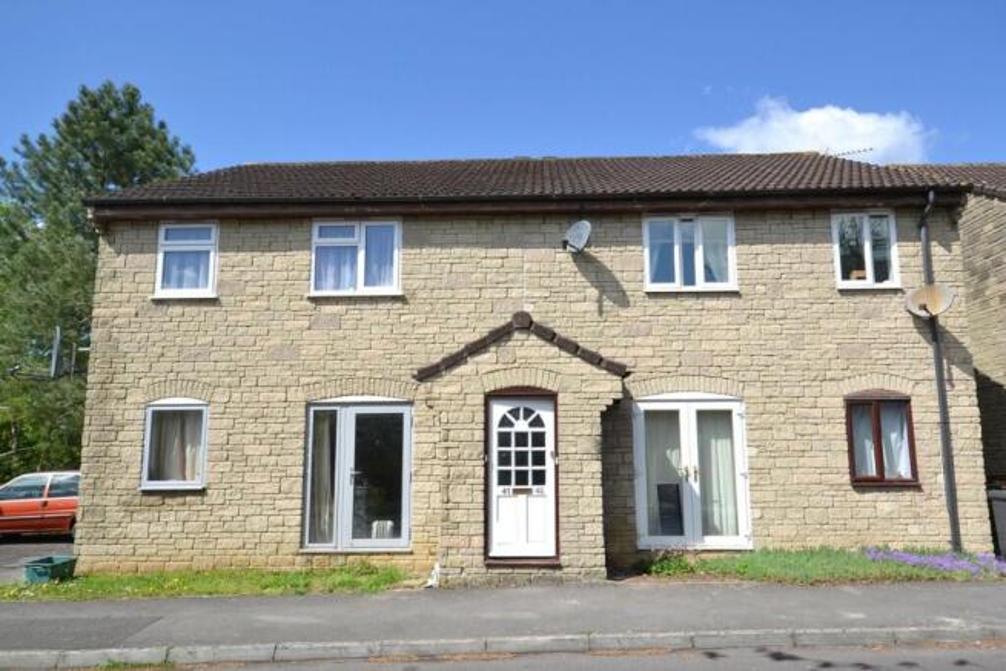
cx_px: 503
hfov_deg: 77.3
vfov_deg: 56.2
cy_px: 336
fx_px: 629
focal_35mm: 22
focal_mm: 15
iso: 100
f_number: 8
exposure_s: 1/250
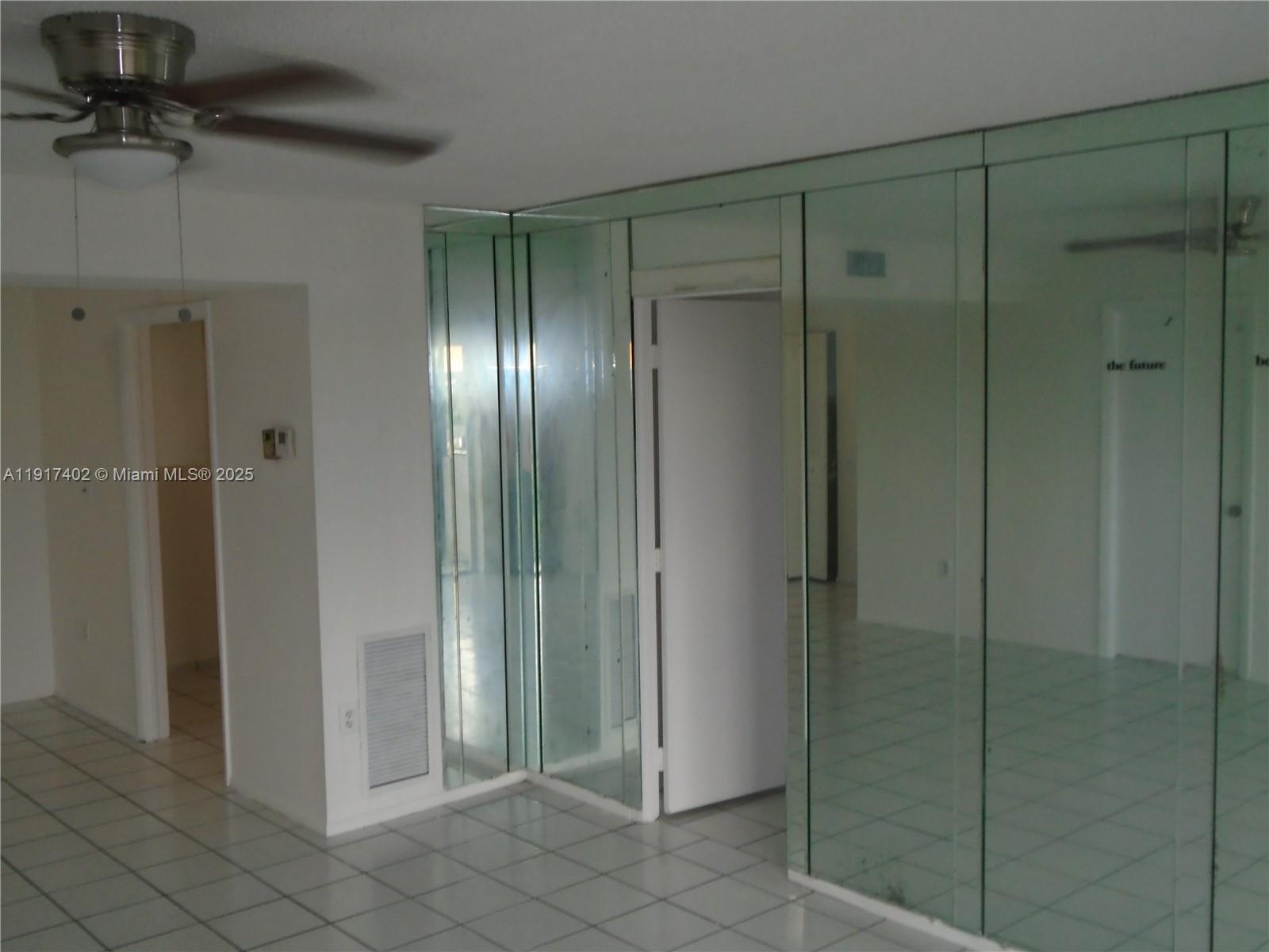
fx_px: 1320
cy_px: 476
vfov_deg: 39.7
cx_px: 634
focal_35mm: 36
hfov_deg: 51.4
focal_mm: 6.4
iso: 200
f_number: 3.8
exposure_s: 1/40
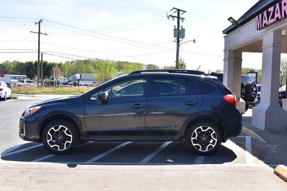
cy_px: 96
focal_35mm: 40
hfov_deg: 47.9
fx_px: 323
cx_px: 144
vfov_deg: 33.0
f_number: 11
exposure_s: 1/400
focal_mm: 27
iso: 400
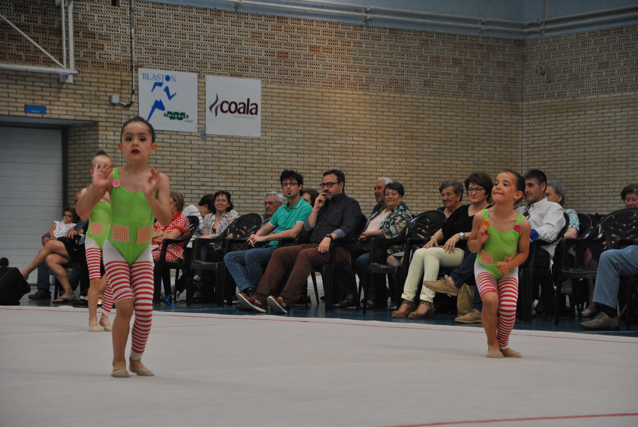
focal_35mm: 112
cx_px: 319
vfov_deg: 12.2
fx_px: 1996
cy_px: 214
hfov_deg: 18.2
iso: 800
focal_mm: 75
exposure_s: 1/250
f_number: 5.3
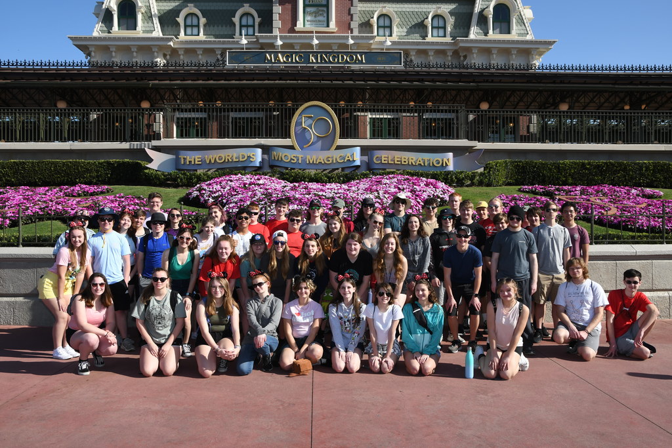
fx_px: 616
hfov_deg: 57.2
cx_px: 336
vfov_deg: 40.0
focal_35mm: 33
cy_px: 224
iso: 100
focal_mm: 22
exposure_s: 1/250
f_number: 8
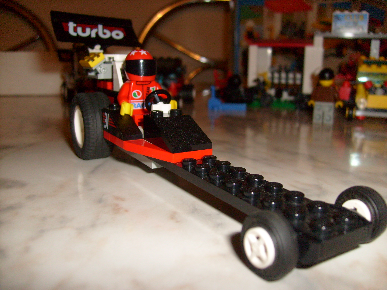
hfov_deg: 52.6
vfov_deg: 40.7
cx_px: 194
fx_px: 391
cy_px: 145
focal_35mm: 35
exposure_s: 1/45
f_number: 2.8
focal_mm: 5.8
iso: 100
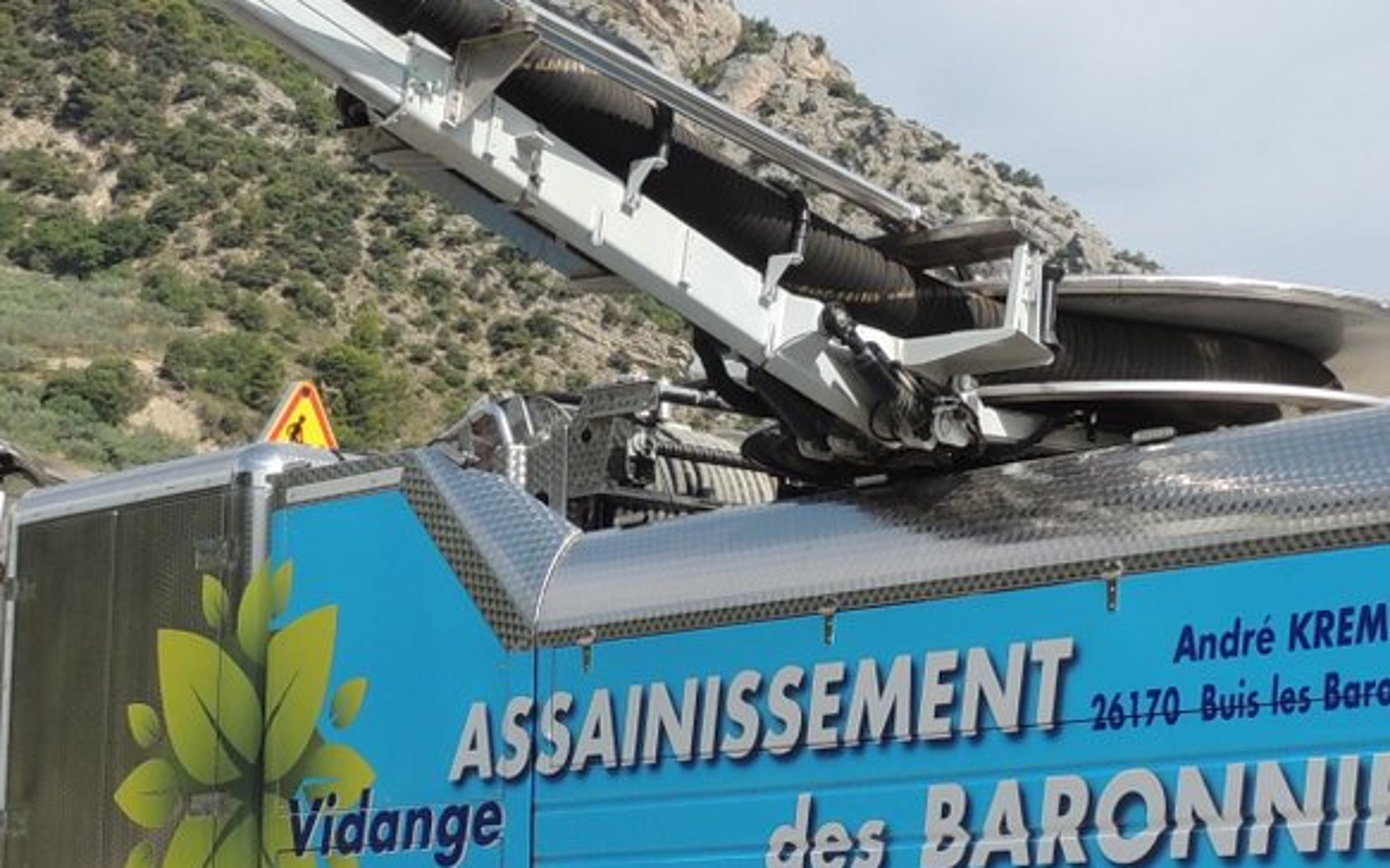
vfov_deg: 13.6
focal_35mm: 96
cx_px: 799
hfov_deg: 21.6
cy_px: 477
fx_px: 3636
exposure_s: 1/1000
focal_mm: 5.8
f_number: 3.2
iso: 100
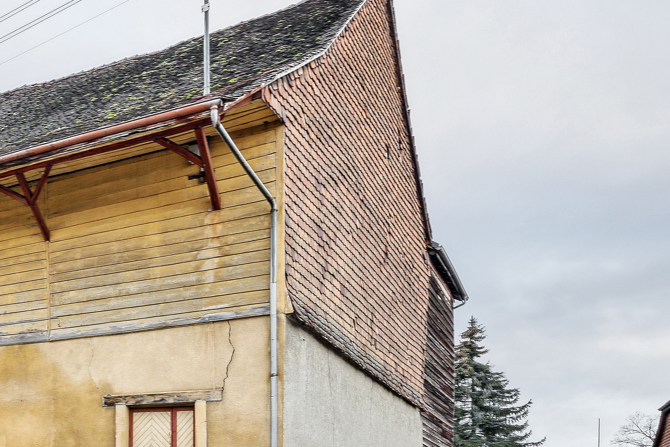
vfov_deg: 41.1
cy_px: 225
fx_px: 596
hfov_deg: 44.6
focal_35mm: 32
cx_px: -67
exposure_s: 1/2.5
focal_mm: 14
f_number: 10
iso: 100
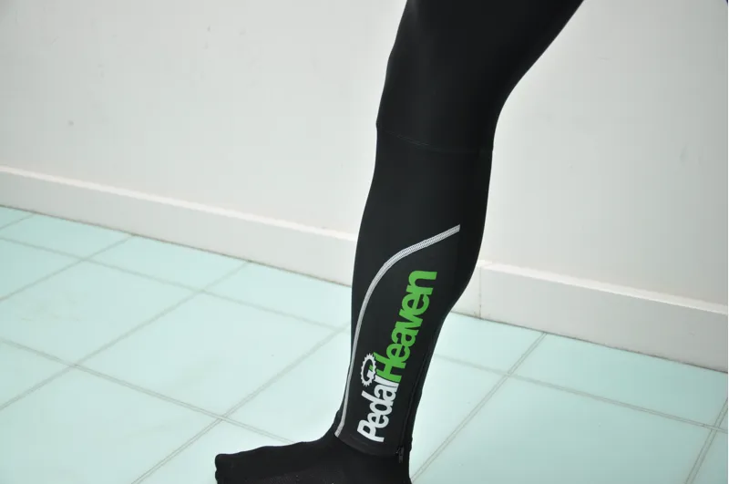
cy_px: 242
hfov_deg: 41.2
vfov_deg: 28.0
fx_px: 971
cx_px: 364
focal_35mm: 48
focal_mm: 32
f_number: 4.2
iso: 200
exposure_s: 1/25
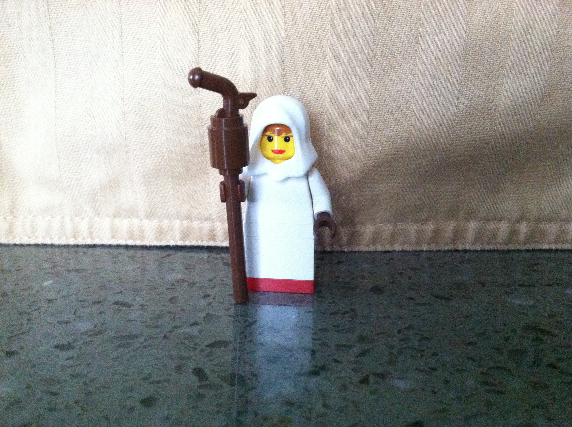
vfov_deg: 40.6
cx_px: 286
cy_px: 214
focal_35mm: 35
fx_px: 577
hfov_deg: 52.7
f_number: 2.8
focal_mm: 3.85
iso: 640
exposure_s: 1/15
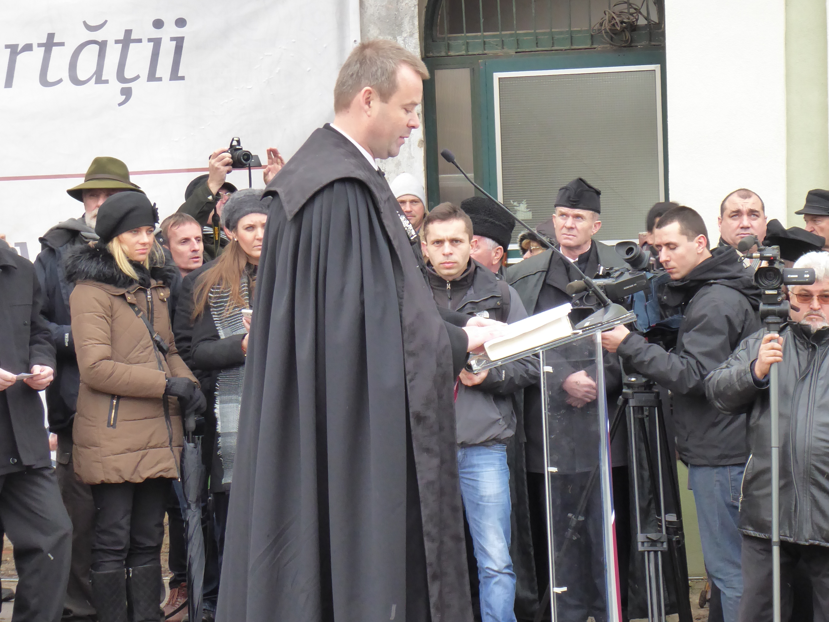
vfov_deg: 9.5
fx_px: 3760
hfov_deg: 12.6
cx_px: 414
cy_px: 333
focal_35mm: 157
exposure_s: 1/60
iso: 320
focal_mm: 19
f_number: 5.1
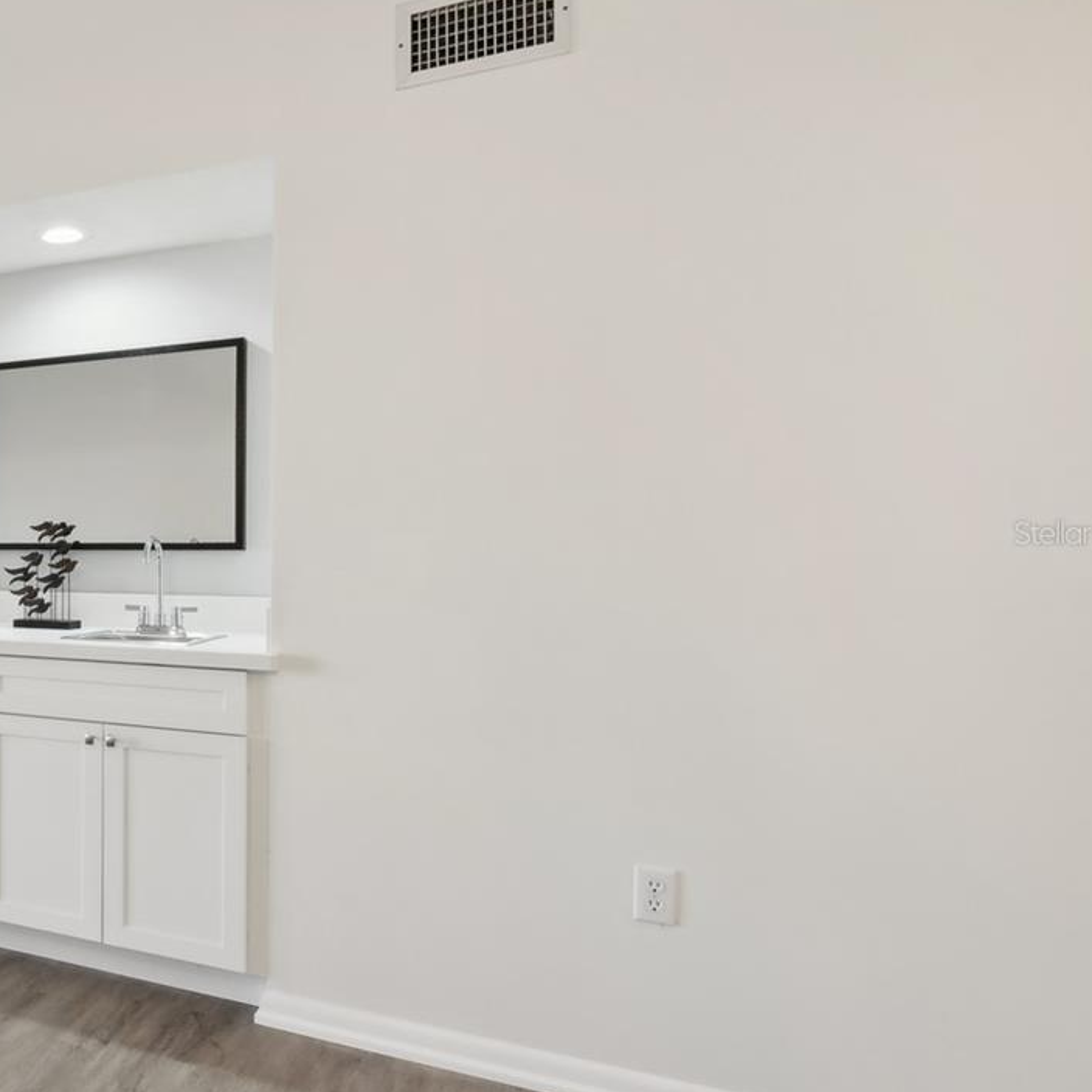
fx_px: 964
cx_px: -88
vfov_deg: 59.1
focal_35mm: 27
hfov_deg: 45.5
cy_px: 533
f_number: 8
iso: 400
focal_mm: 14
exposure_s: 1/40
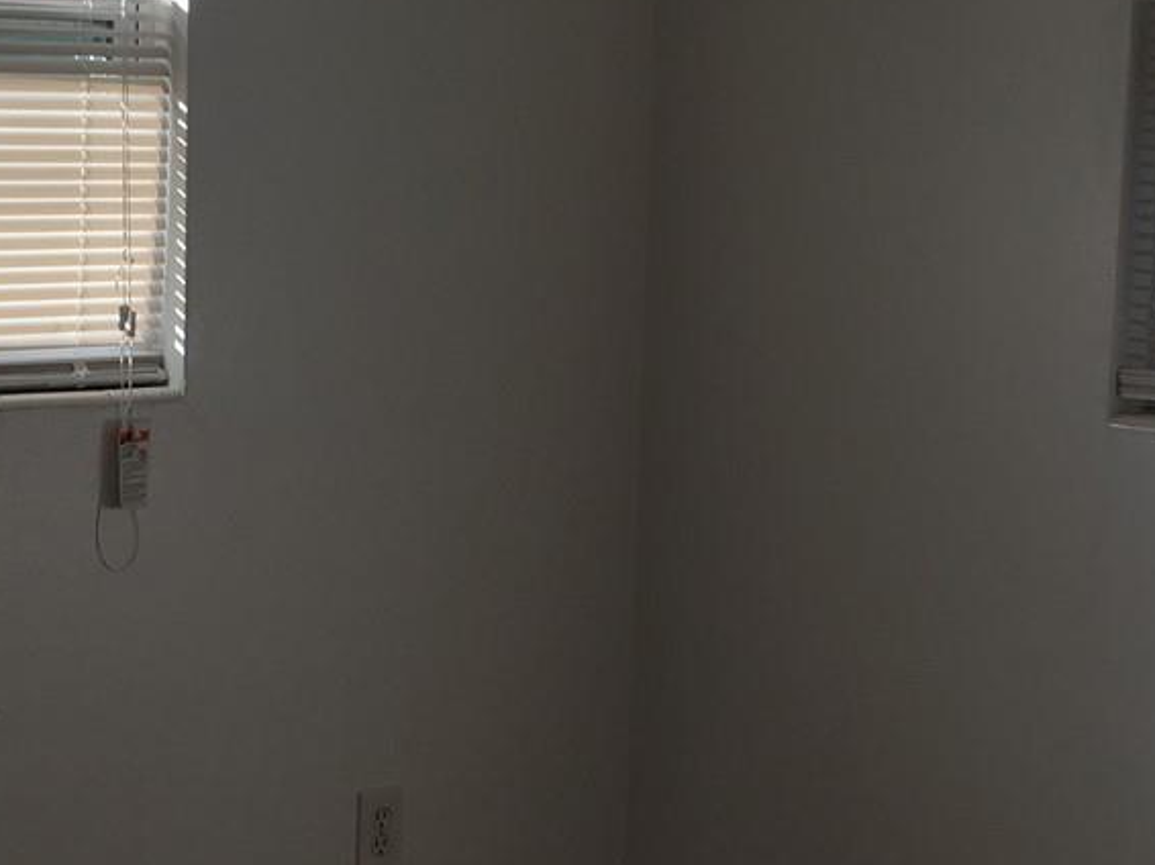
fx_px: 2735
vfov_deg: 17.9
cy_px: 575
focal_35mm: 82
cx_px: 433
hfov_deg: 23.8
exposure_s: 1/257
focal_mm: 4.15
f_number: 2.2
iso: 25
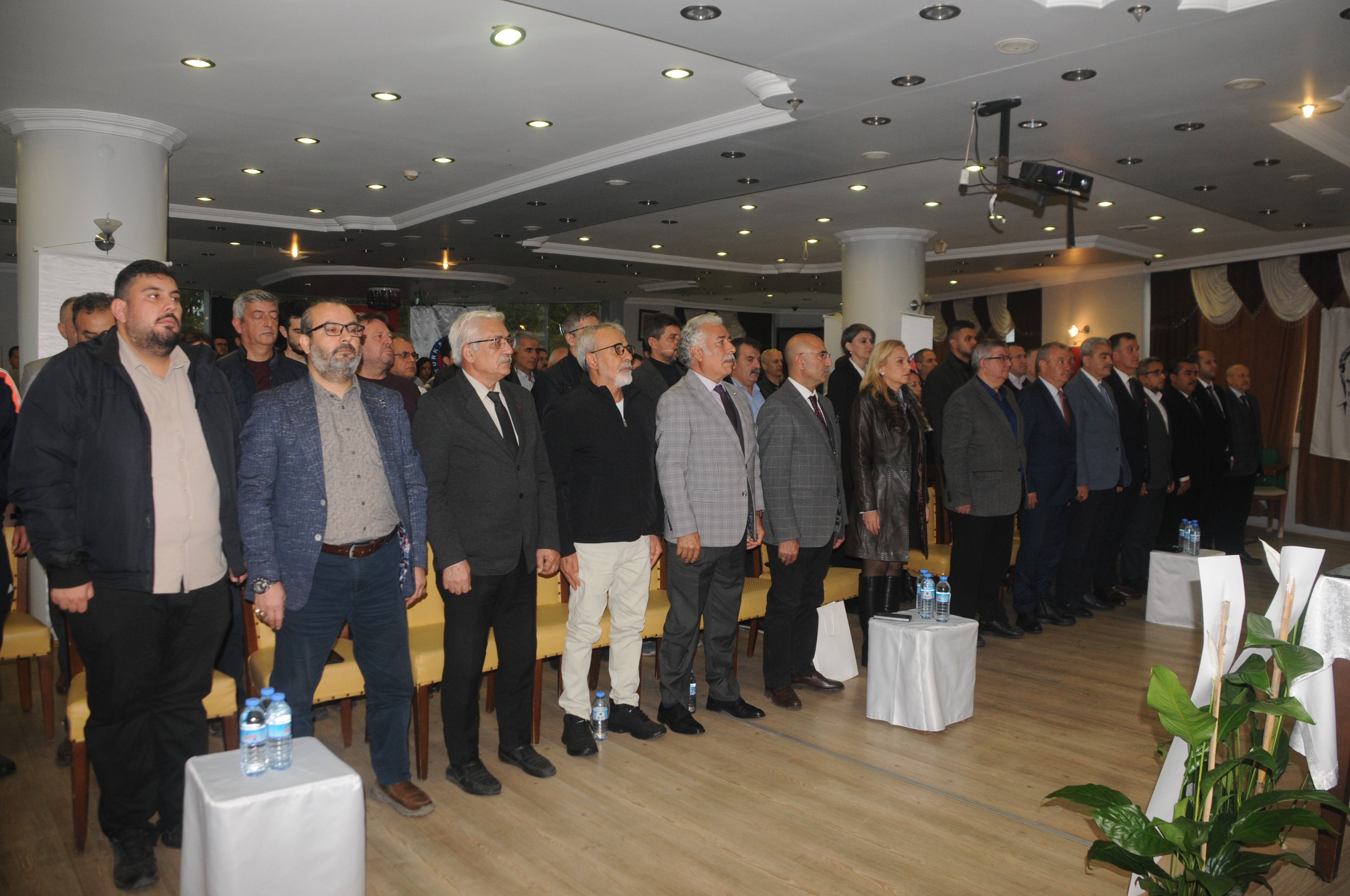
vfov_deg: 47.8
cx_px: 675
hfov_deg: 67.4
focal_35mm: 27
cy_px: 448
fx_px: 1011
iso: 500
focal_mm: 18
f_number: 4.5
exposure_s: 1/60
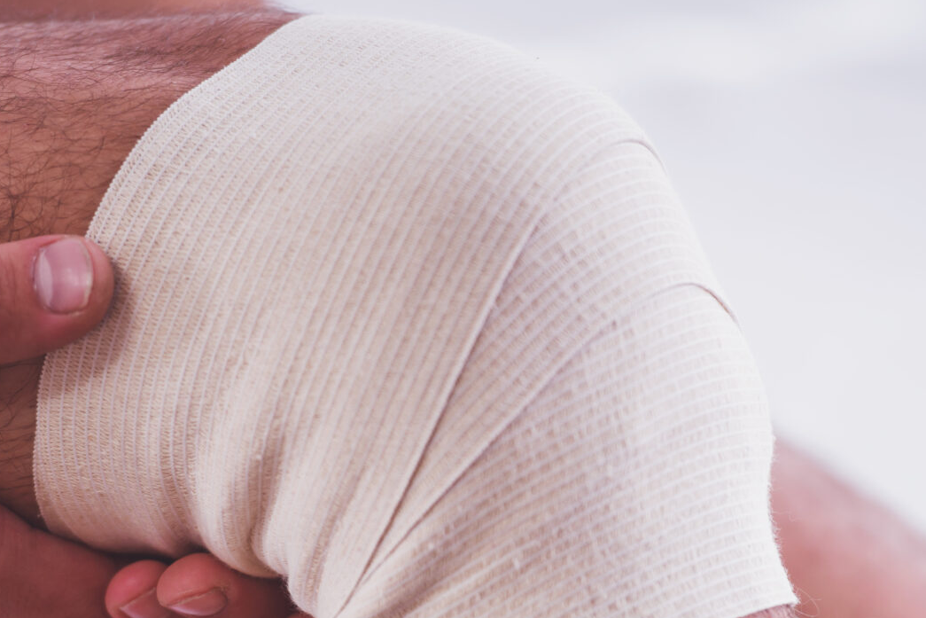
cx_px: 440
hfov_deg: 5.3
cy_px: 554
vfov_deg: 3.5
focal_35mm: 392
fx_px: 10084
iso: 320
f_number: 2.8
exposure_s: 1/500
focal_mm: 200
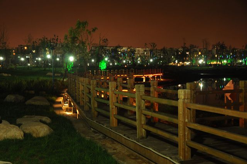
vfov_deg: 29.8
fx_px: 308
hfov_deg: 43.7
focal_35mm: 45
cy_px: 82
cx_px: 124
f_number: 5
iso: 320
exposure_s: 2
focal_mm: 30
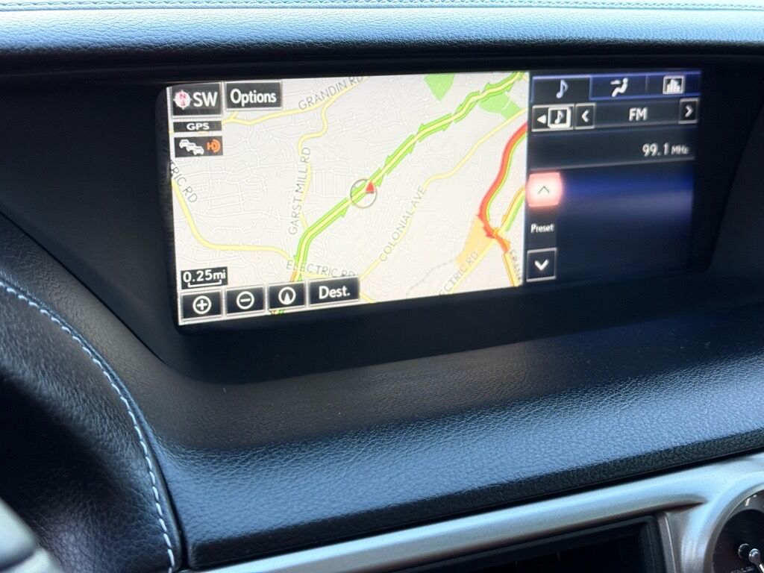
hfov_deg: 39.7
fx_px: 1059
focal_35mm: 48
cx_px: 382
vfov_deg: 30.3
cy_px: 286
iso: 125
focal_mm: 6.76
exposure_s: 1/100
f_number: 1.78
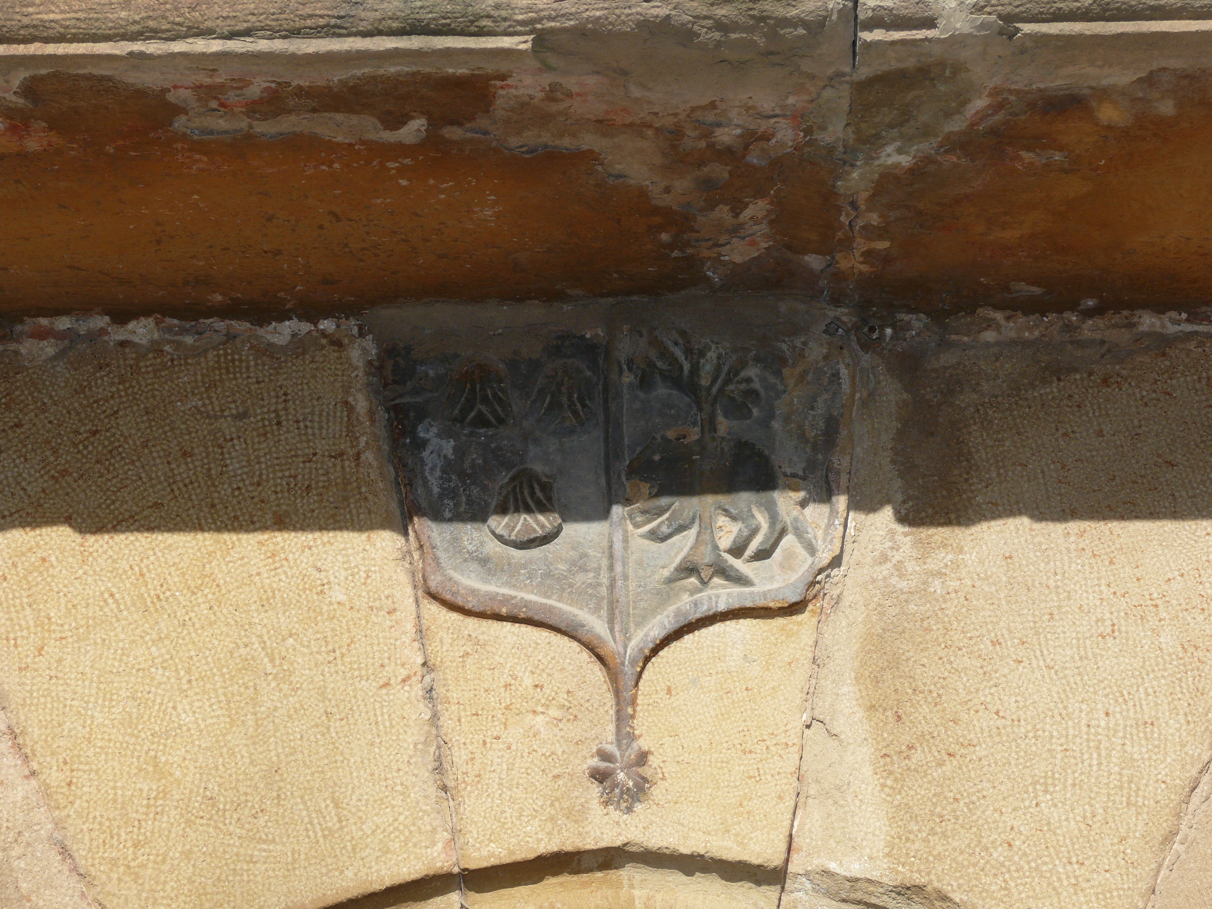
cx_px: 606
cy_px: 454
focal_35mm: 96
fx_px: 3361
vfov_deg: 15.4
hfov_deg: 20.4
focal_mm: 20.3
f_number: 6.3
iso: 100
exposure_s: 1/500
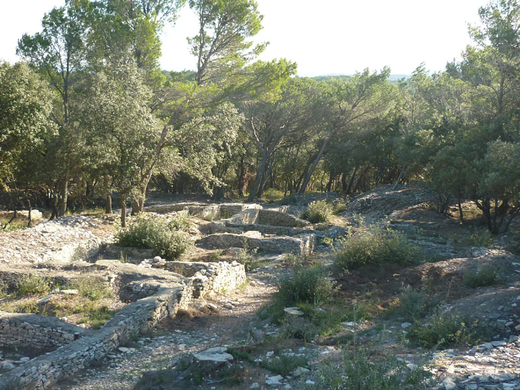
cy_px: 195
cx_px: 260
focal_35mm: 48
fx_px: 721
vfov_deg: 30.3
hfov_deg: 39.7
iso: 80
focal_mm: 5.5
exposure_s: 1/250
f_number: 2.8
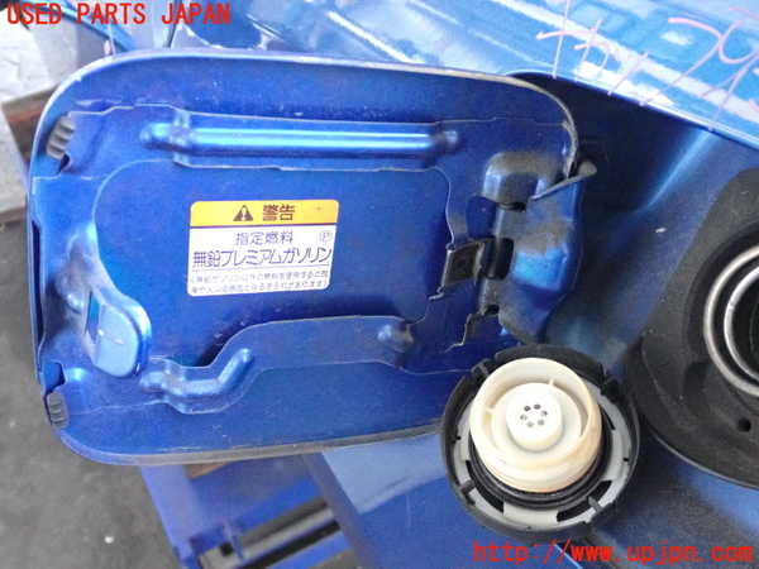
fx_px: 899
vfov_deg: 35.1
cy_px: 284
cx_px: 380
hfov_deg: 45.8
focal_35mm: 41
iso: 4000
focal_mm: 7.31
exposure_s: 1/125
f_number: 2.8
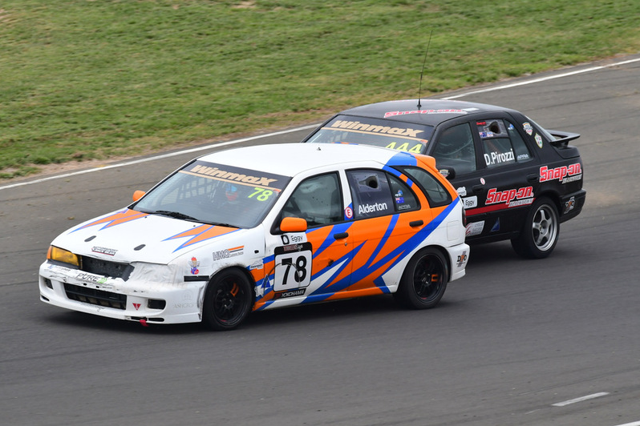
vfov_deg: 2.3
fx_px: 10701
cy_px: 213
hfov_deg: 3.4
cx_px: 320
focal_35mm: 602
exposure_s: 1/640
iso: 640
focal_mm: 400
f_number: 11
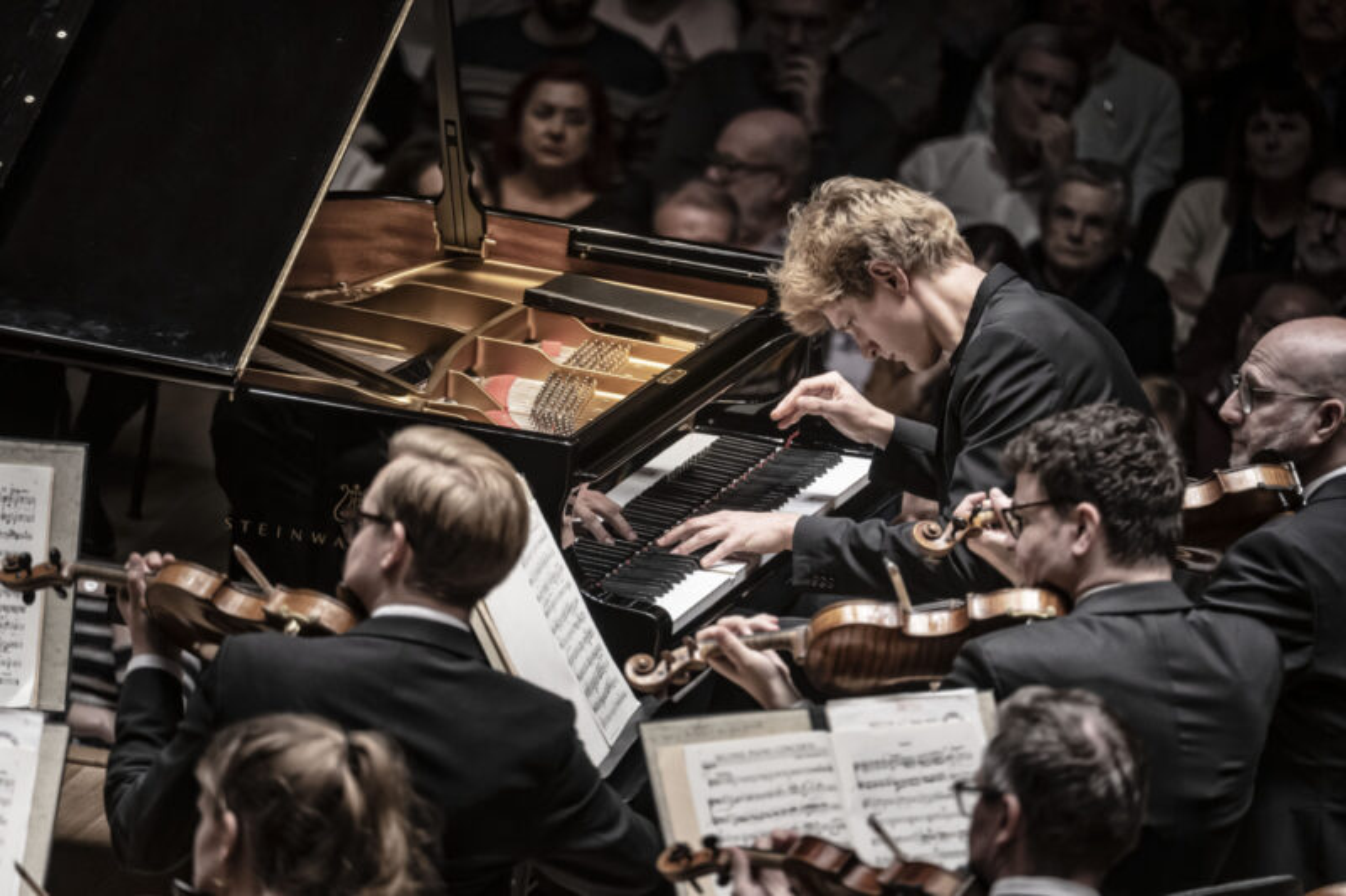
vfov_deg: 4.6
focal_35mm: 300
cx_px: 673
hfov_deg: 6.9
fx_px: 11214
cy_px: 448
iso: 2000
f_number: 5.6
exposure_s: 1/250
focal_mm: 300
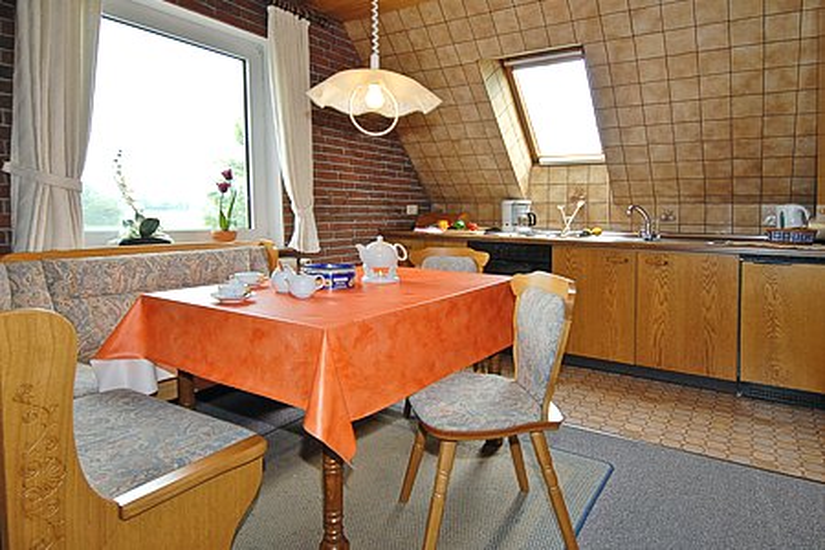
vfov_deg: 63.2
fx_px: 447
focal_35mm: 20
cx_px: 412
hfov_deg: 85.4
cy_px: 275
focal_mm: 13
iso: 400
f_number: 6.3
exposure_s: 1/80
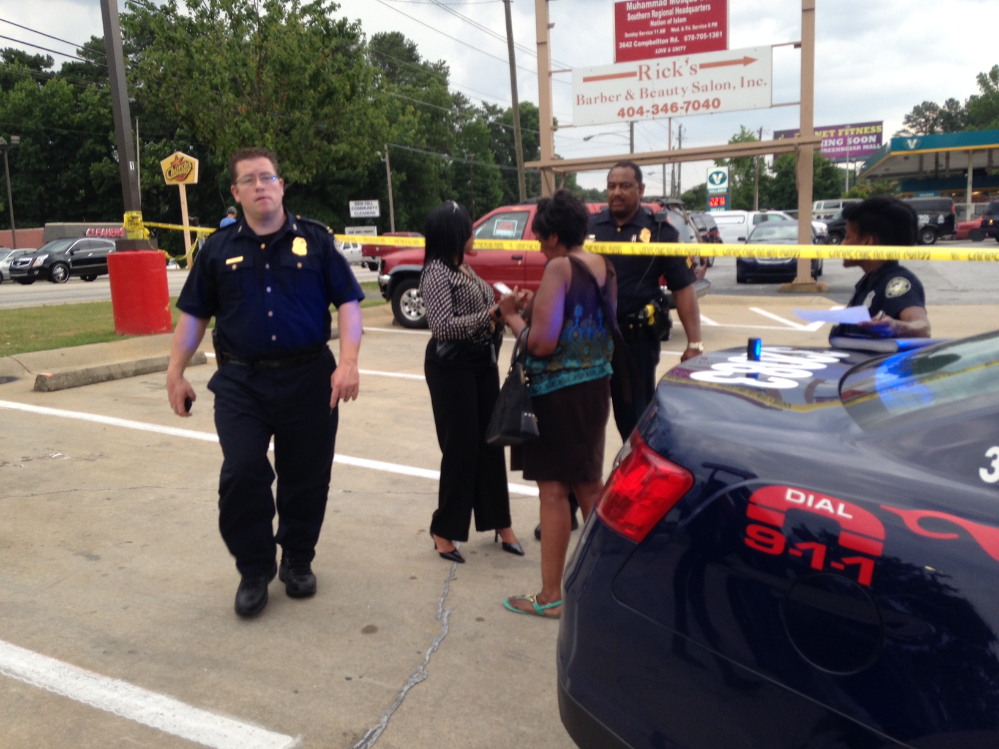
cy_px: 374
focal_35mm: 33
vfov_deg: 42.9
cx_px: 500
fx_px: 952
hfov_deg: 55.4
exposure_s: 1/120
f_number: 2.4
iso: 50
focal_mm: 4.12
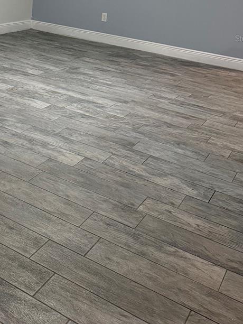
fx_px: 440
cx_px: 35
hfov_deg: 29.9
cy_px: 38
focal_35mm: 47
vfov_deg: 38.0
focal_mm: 6.76
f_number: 1.78
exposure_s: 1/120
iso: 320
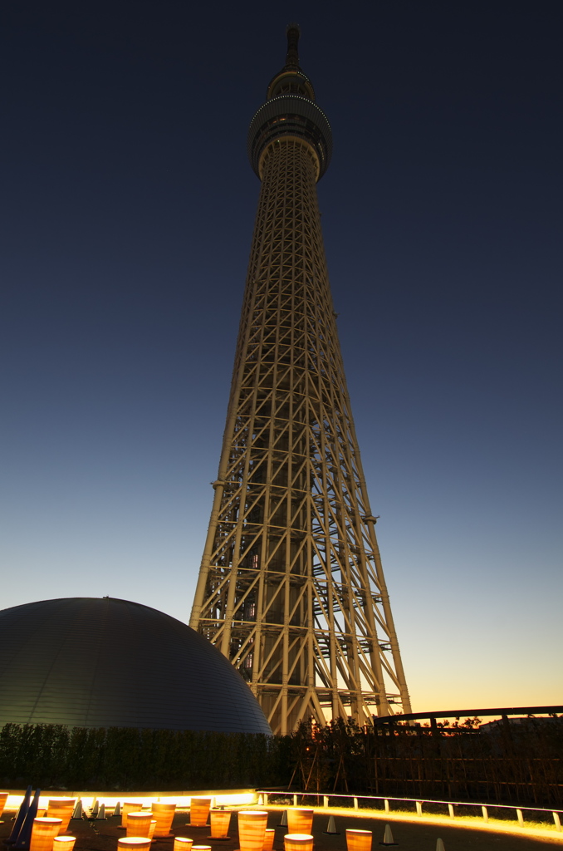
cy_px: 426
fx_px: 424
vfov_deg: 90.1
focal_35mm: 18
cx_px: 282
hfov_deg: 67.1
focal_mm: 12
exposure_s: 5
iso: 100
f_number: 8
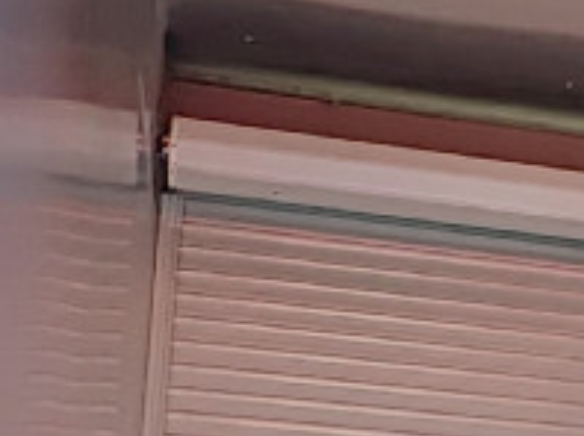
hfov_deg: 20.9
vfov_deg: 15.4
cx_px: 655
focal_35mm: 89
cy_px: 645
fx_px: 1500
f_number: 2
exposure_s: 1/100
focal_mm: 1.82
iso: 80
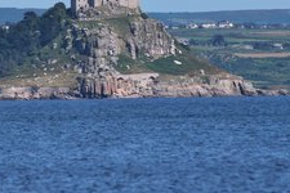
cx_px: 107
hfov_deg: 2.7
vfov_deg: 1.8
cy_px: 40
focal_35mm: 773
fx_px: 6226
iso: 200
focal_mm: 300
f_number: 8
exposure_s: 1/800
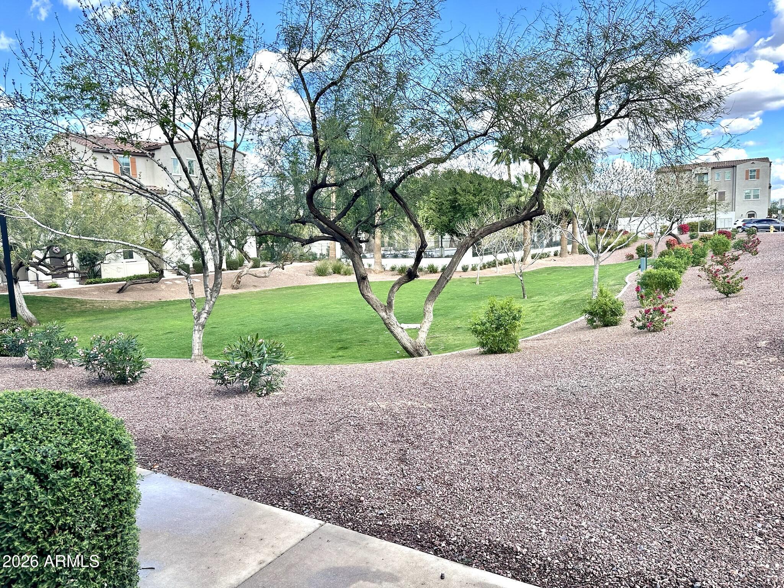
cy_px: 294
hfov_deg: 71.6
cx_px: 392
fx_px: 544
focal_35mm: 24
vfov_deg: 56.8
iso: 80
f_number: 1.78
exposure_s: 1/1050
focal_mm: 6.86
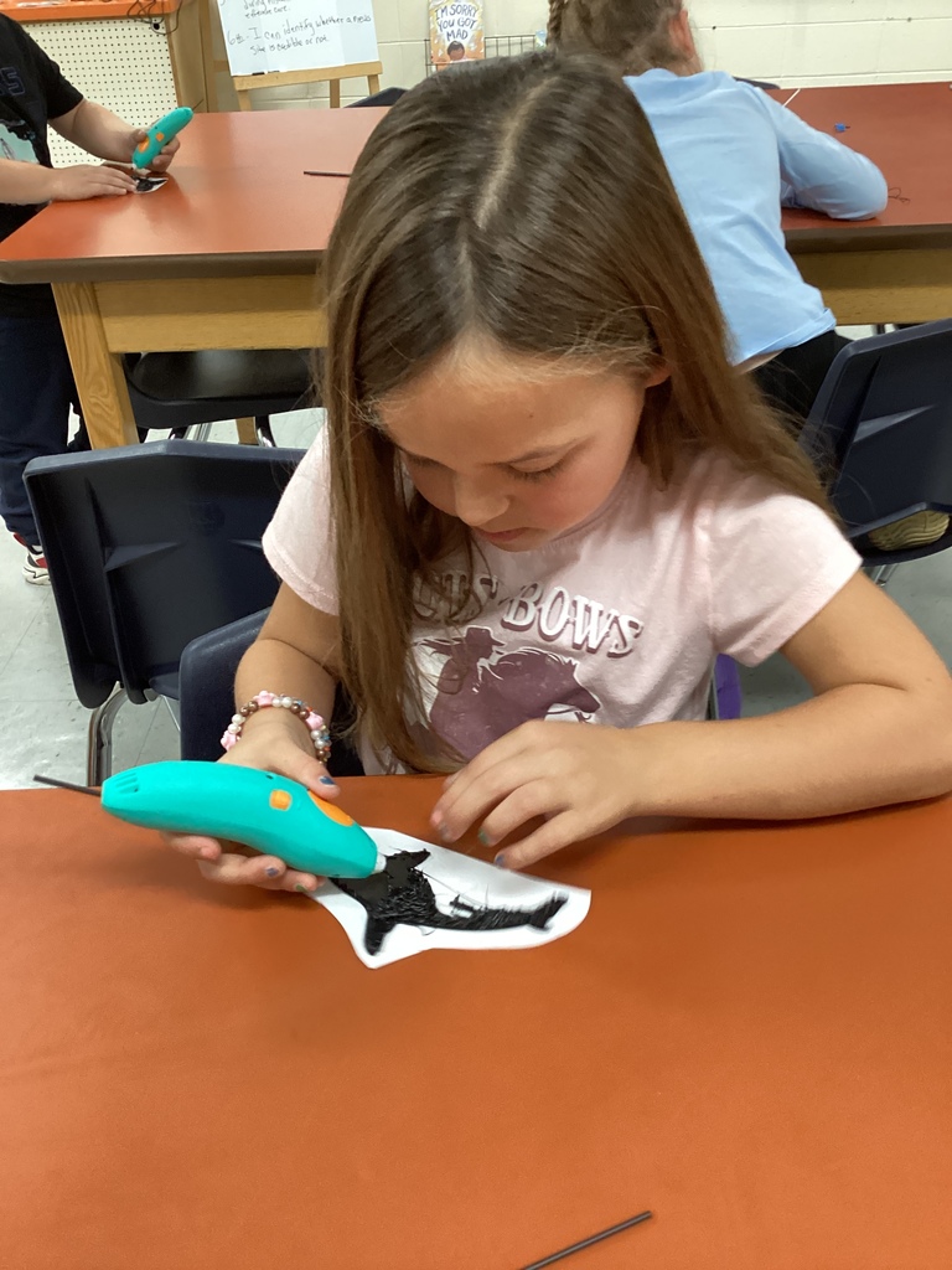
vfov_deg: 58.4
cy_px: 635
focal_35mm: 31
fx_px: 1137
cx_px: 476
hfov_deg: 45.4
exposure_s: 1/40
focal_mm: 3.3
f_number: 2.4
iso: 250
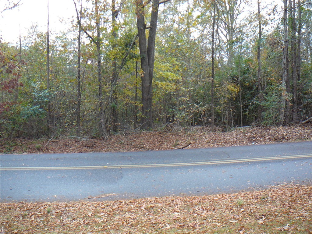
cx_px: 156
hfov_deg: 52.6
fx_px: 315
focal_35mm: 35
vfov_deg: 40.7
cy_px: 117
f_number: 2.8
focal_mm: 5.2
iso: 80
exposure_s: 1/50
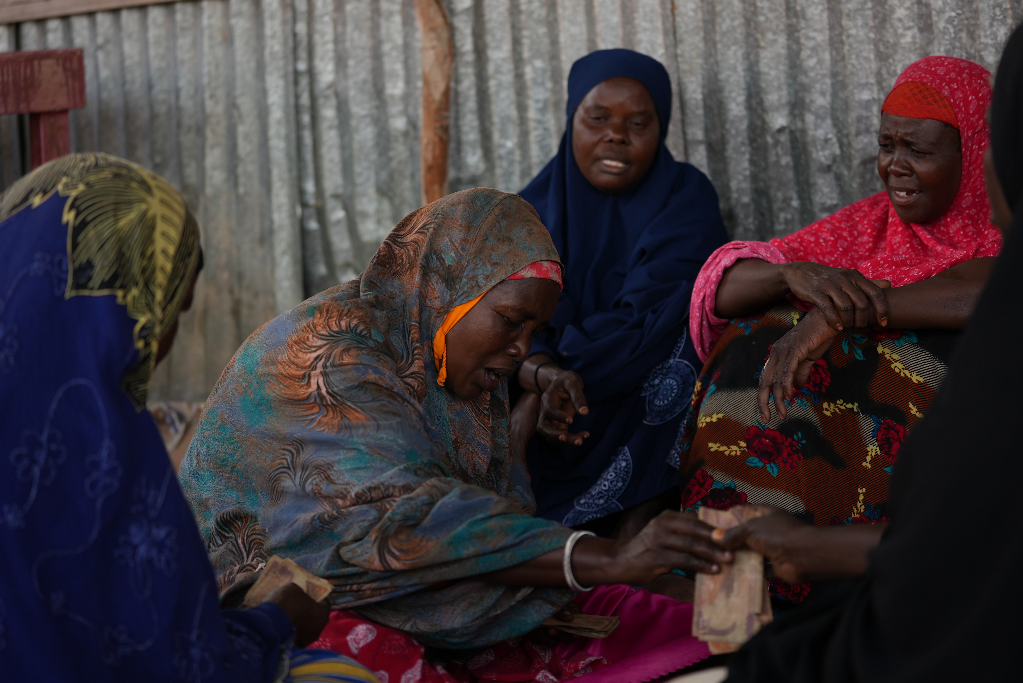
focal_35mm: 70
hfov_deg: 28.8
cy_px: 342
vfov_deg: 19.5
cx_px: 512
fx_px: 1990
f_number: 2.8
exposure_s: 1/250
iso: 125
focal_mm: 70
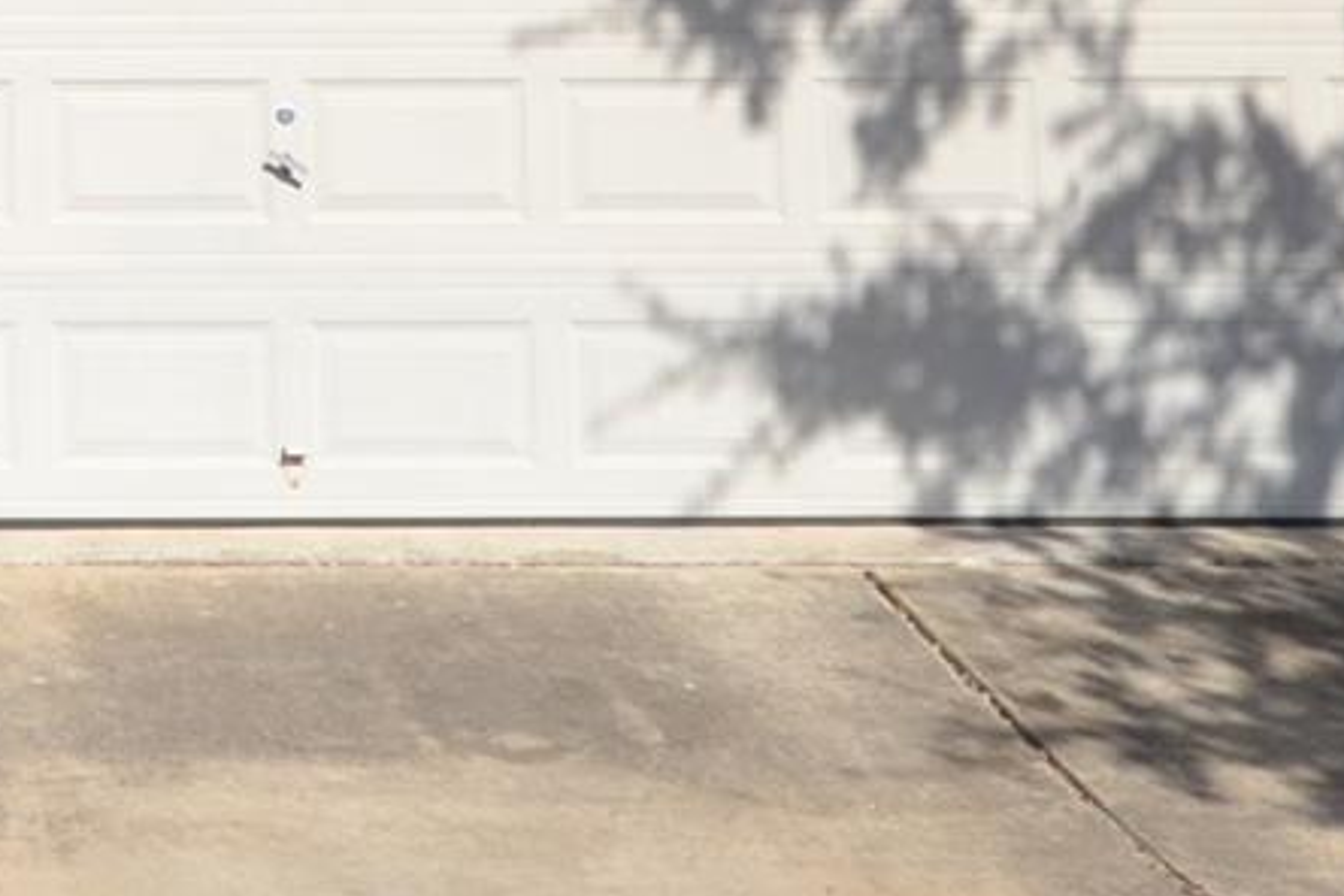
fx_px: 3098
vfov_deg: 13.9
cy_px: -904
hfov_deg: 22.7
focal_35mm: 83
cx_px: -215
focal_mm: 12
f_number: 8
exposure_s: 1/250
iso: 100
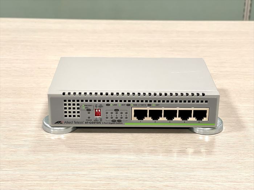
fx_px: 470
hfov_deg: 30.3
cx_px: 127
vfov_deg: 22.9
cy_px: 95
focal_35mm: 64
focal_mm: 7.5
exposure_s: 1/99
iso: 160
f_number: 2.2
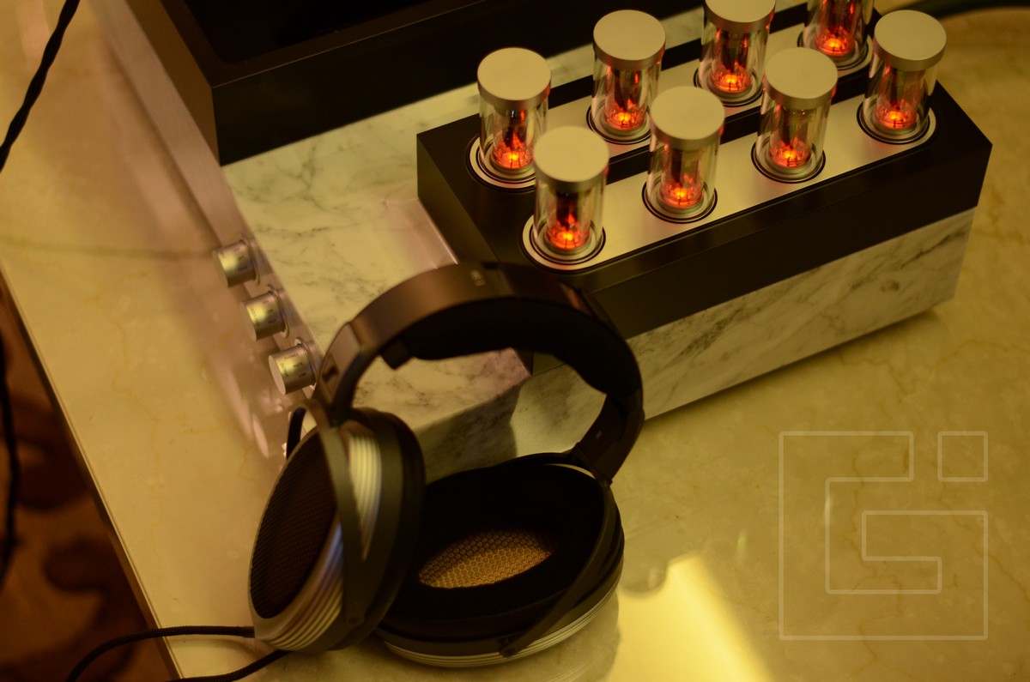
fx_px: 2142
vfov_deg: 18.1
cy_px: 341
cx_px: 515
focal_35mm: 75
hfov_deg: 27.0
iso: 800
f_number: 1.8
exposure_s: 1/30
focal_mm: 50
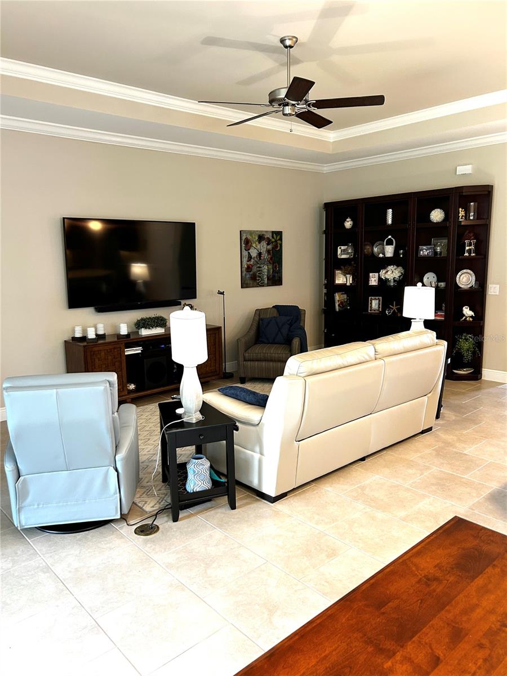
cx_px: 254
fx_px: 508
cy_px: 338
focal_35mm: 26
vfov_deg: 67.3
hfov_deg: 53.1
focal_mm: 5.7
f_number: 1.5
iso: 160
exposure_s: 1/60
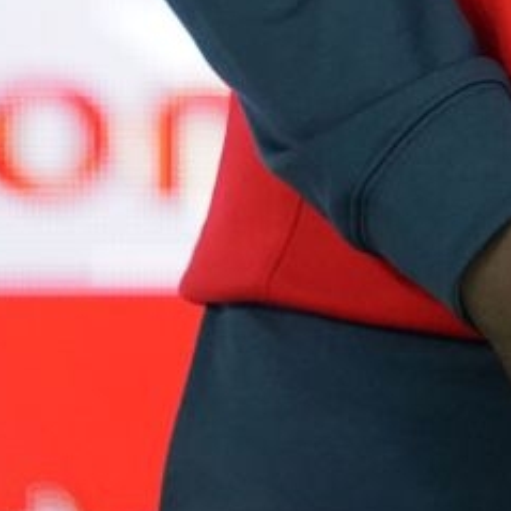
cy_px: -759
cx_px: 725
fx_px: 28476
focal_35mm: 1705
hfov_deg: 1.0
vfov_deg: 1.0
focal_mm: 400
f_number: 2.8
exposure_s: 1/500
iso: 6400
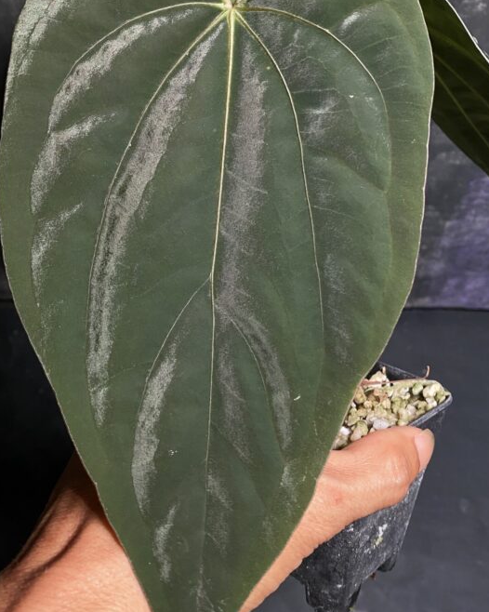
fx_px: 652
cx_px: 247
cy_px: 266
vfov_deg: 50.2
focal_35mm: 36
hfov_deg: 41.1
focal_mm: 4.25
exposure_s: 1/86
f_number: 1.8
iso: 125
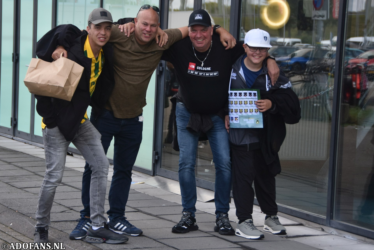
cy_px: 125
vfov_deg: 14.7
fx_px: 966
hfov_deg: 21.9
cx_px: 187
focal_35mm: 93
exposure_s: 1/640
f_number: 5
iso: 250
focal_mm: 62
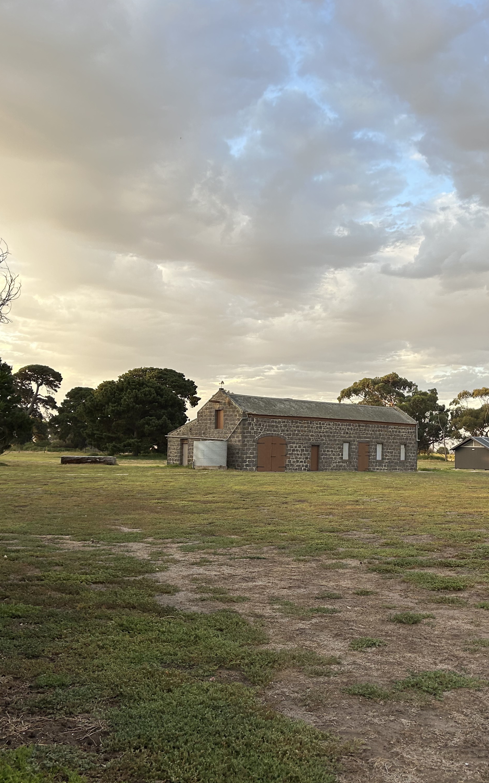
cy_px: 389
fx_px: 789
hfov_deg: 33.9
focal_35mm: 37
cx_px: 349
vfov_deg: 52.7
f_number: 1.5
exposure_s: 1/359
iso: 50
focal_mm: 5.7
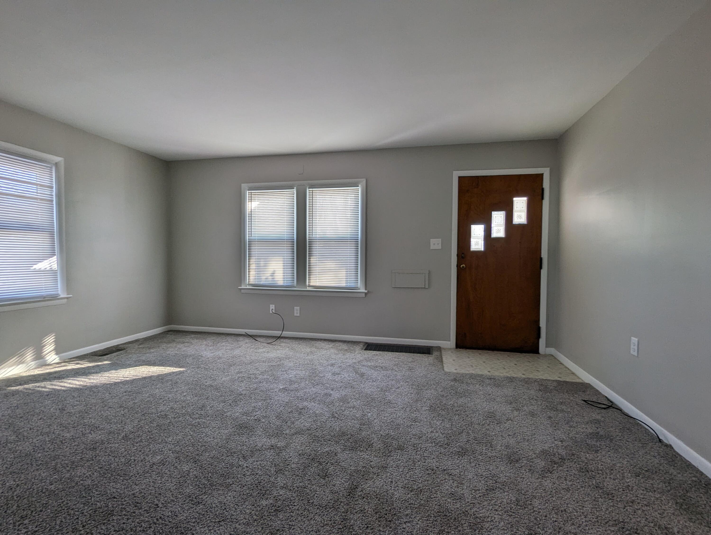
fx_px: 329
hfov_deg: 94.4
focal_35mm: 16
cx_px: 356
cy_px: 268
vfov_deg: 78.2
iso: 57
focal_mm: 2.35
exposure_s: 1/90.1
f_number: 2.2
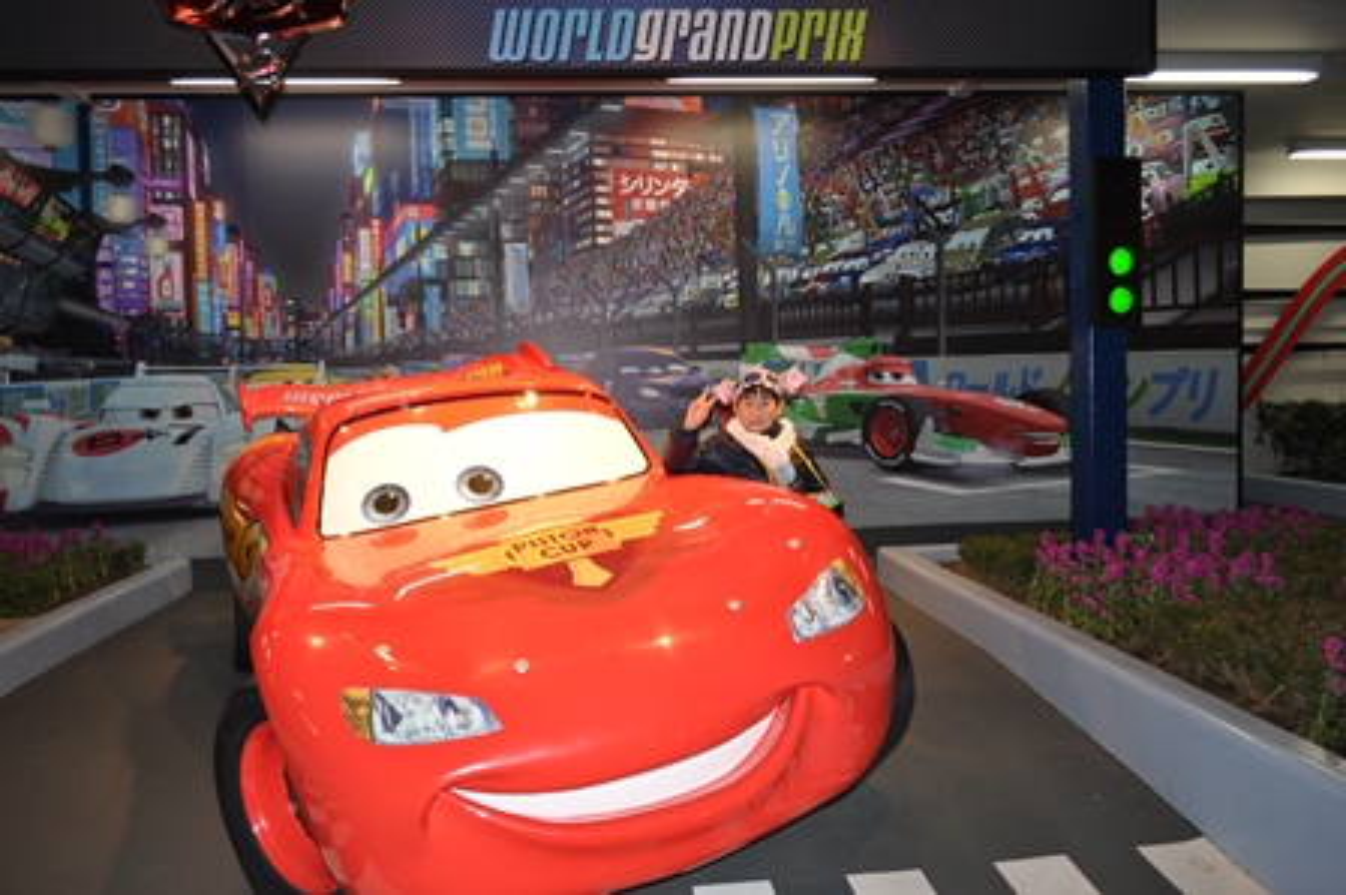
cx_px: 673
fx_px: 1009
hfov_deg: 67.4
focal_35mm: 27
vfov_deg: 47.9
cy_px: 448
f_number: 3.5
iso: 400
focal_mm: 18
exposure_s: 1/20
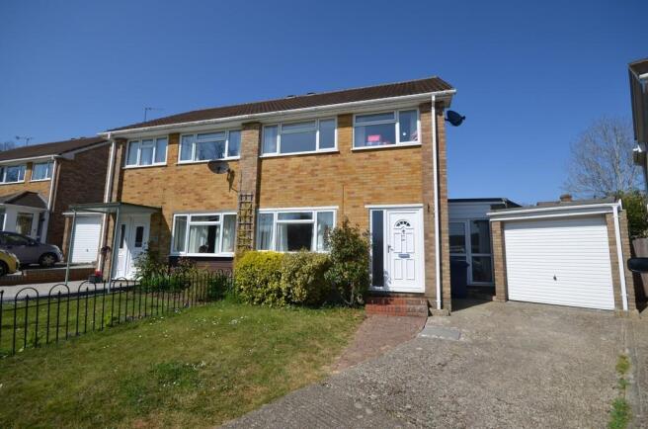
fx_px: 269
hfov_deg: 100.5
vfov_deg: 77.0
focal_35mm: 15
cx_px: 324
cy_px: 214
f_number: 9
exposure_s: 1/320
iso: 100
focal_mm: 10
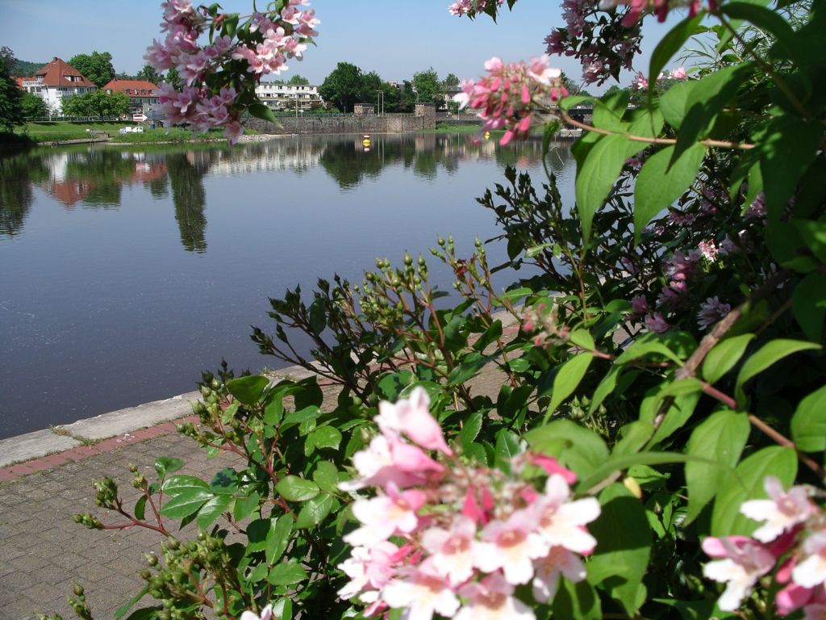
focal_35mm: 37
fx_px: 883
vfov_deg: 38.7
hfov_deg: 50.1
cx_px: 413
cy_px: 310
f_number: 5.6
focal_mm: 7.8
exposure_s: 1/400
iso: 64
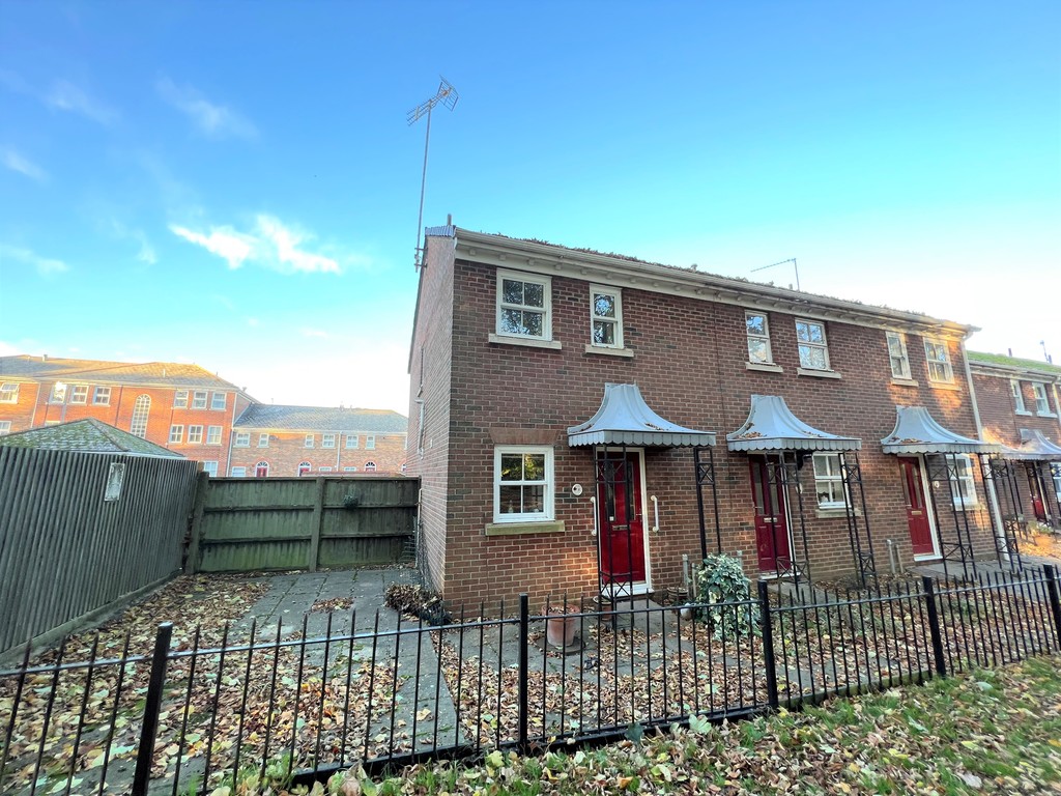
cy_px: 398
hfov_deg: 106.2
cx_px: 530
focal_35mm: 13
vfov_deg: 89.9
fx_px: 398
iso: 50
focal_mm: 1.57
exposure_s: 1/99
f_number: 1.8
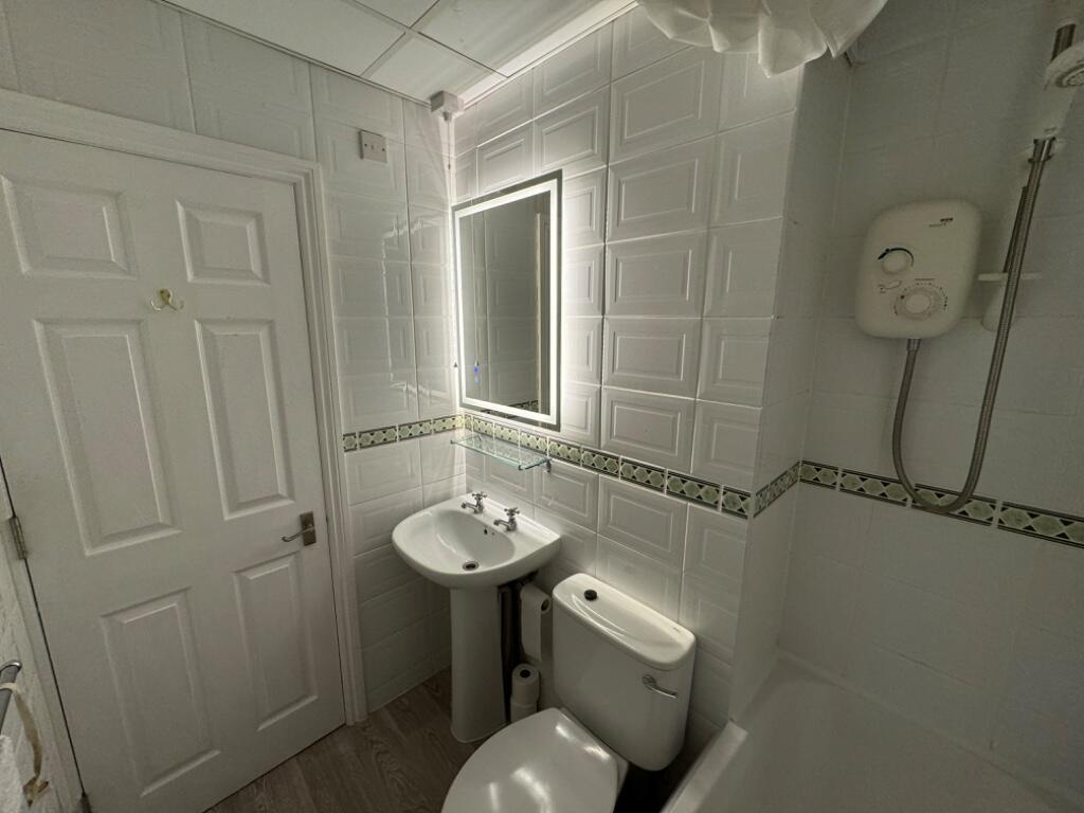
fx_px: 438
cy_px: 406
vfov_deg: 85.7
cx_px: 542
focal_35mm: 14
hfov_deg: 102.1
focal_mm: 2.22
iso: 200
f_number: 2.2
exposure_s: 1/100
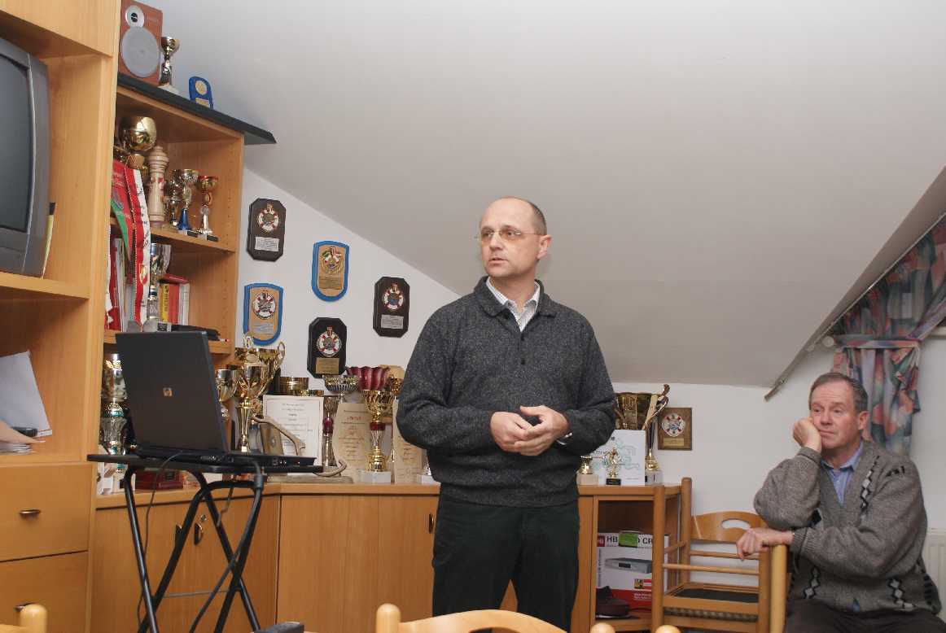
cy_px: 316
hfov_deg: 37.8
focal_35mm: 52
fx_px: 1381
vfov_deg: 25.8
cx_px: 473
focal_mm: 35
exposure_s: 1/60
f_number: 5.6
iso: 400
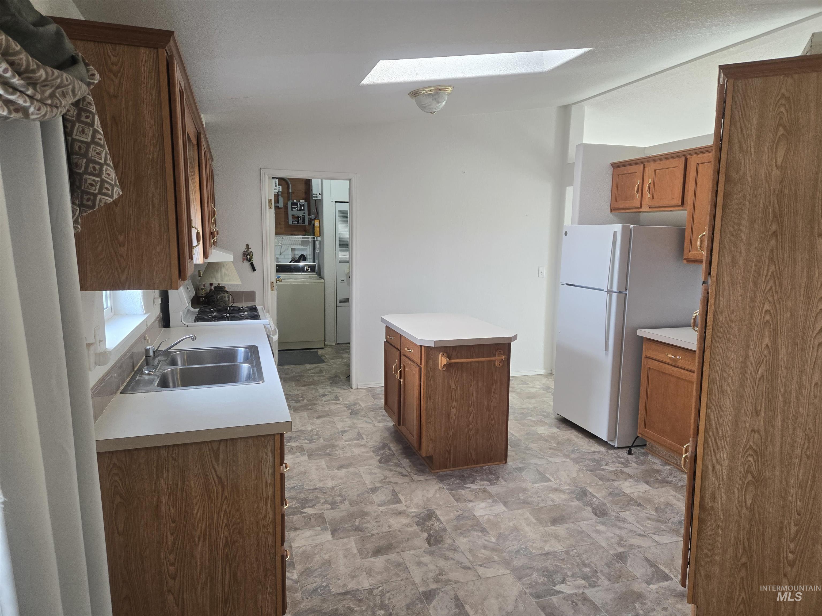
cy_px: 308
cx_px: 411
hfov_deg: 73.9
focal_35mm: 23
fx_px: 546
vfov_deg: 58.9
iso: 125
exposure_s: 1/120
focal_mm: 5.4
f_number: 1.8
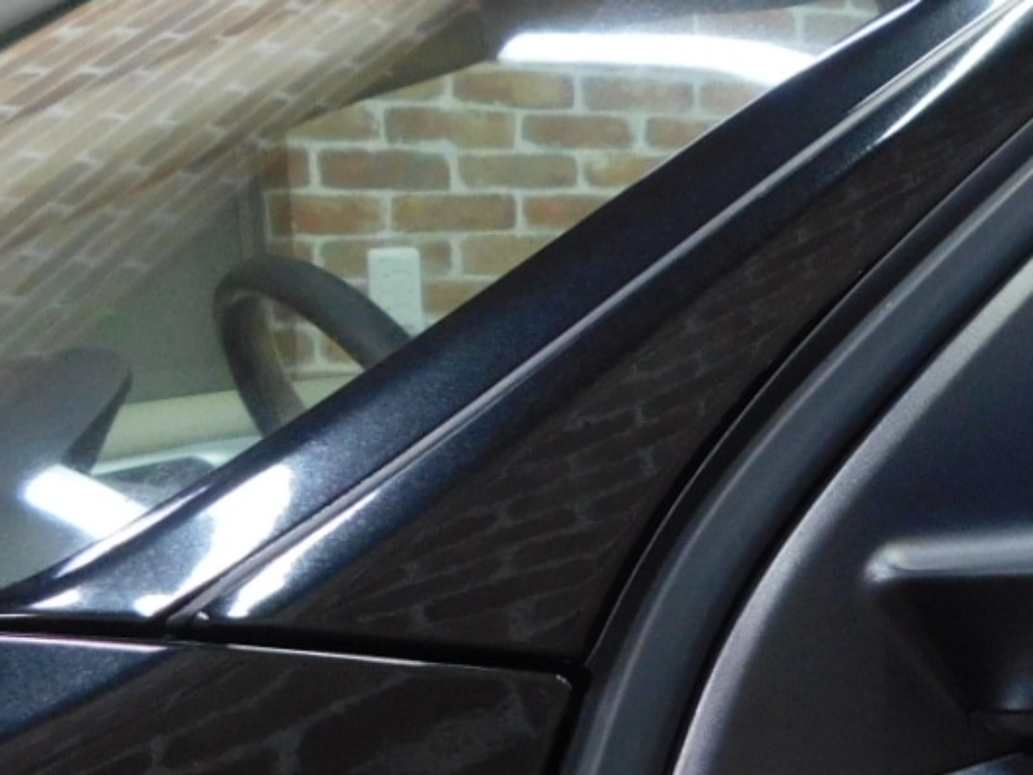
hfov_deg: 23.9
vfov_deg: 21.3
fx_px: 2060
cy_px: 471
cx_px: 1424
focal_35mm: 69
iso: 220
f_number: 3
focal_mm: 4
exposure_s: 1/30
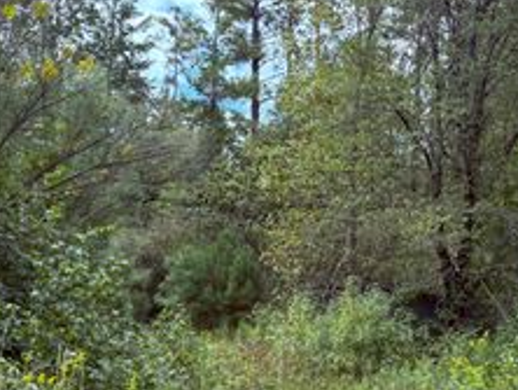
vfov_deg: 26.9
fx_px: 809
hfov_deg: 34.8
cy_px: 272
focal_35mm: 54
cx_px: 380
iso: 100
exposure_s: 1/1727
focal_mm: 6.76
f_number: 1.78
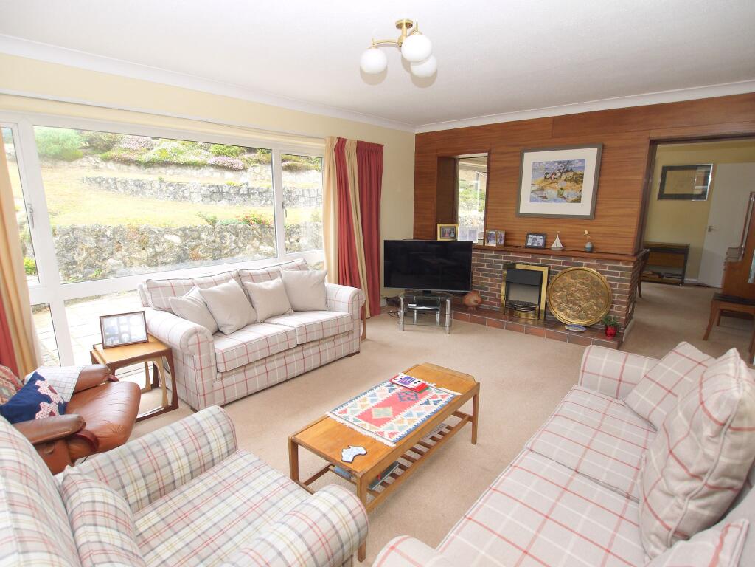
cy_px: 284
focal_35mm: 18
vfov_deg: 71.6
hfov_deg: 87.8
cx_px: 378
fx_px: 393
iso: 100
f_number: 4
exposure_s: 1/60
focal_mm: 9
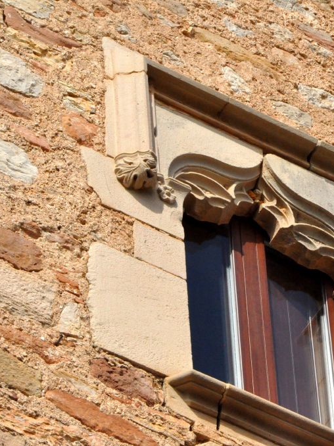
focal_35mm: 283
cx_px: 289
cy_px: 223
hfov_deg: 5.2
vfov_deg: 7.0
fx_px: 3643
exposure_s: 1/1250
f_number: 18
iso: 2500
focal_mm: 130
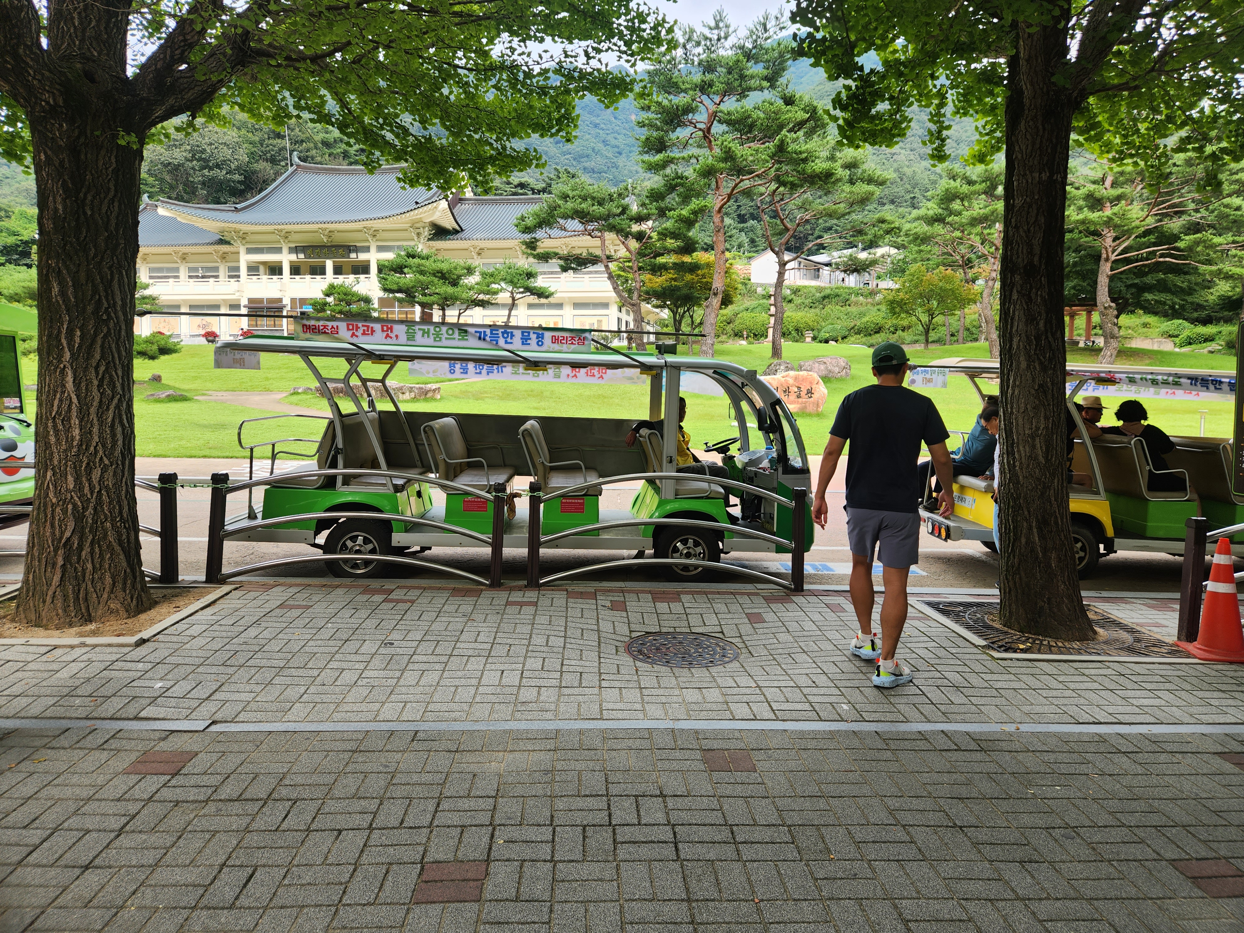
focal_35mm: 23
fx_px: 827
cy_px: 466
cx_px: 622
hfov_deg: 73.9
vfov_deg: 58.9
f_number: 1.8
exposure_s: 1/292
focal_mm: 5.4
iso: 20
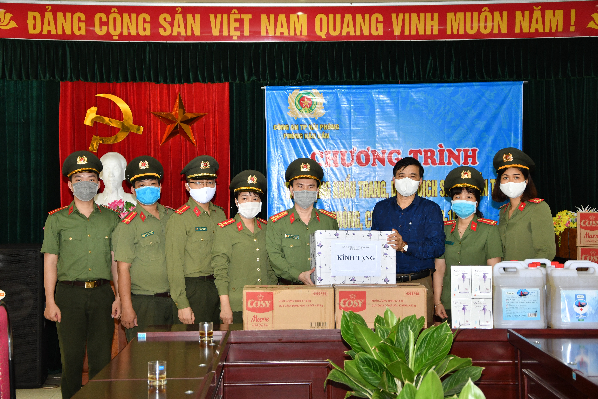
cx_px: 300
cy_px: 199
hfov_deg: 31.4
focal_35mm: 64
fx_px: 1063
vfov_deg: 21.2
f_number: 4.8
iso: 640
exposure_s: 1/200
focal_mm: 42
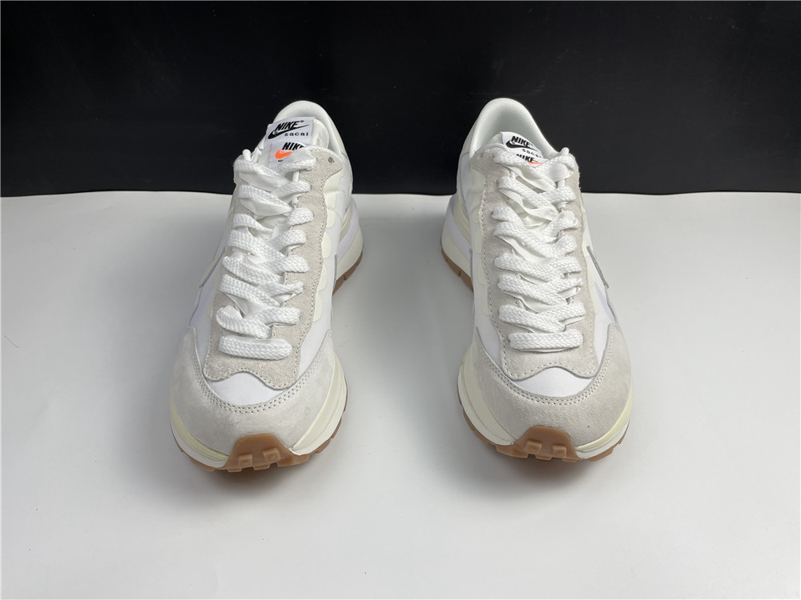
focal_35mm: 26
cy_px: 300
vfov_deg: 53.1
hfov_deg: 67.3
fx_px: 602
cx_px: 400
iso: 40
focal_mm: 4.2
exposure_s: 1/121
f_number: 1.6
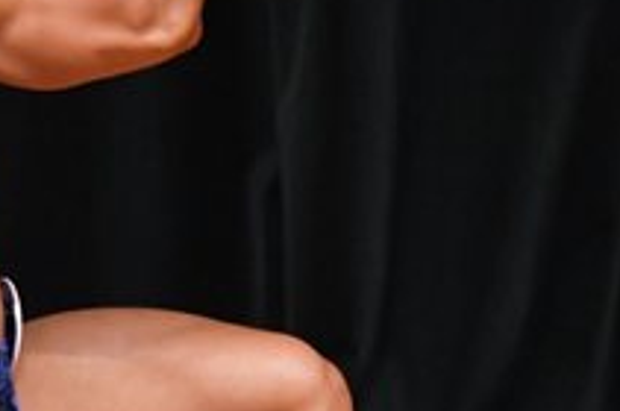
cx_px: -16
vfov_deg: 0.8
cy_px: 197
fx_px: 28442
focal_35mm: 1654
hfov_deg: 1.2
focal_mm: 300
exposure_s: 1/400
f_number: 5.6
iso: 5000
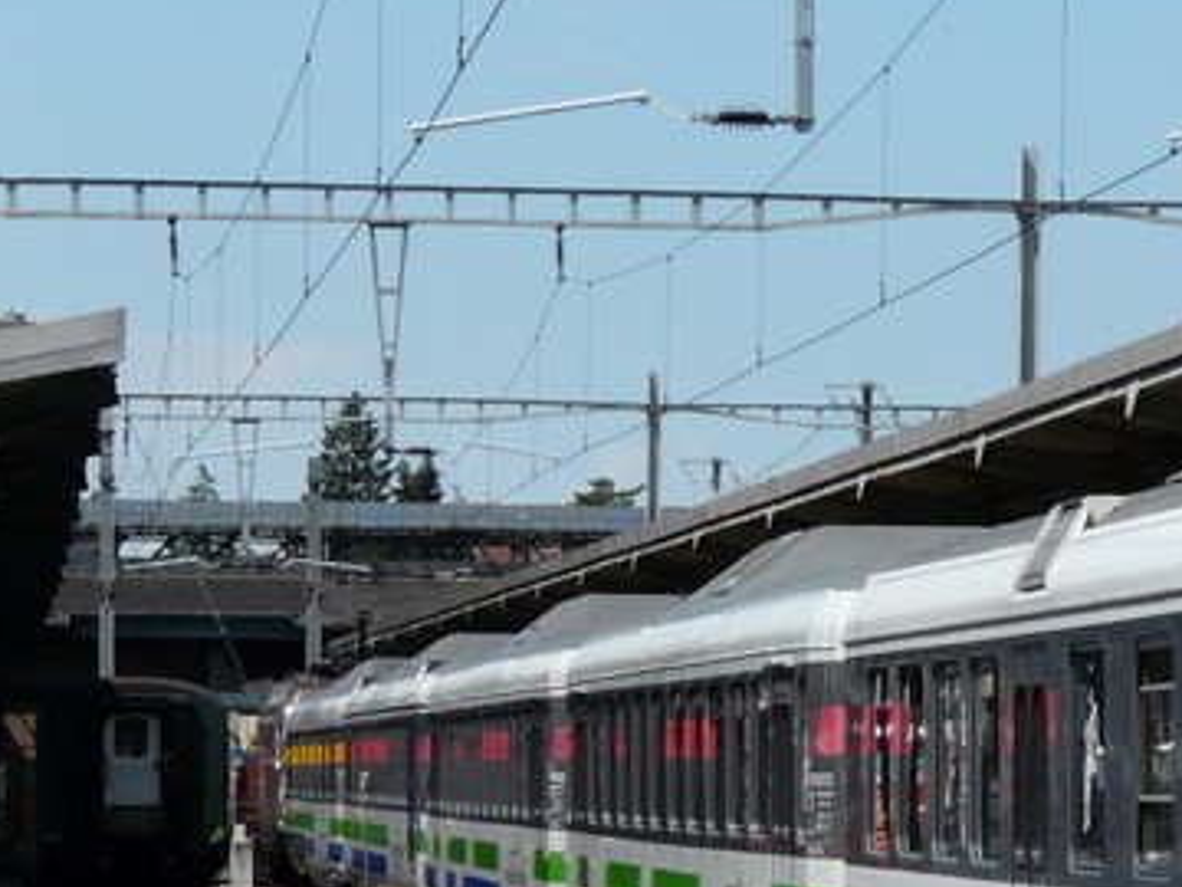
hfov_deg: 8.1
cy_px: 874
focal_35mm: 242
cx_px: 1625
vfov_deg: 6.1
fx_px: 8263
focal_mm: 14.3
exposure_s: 1/400
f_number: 6.3
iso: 100
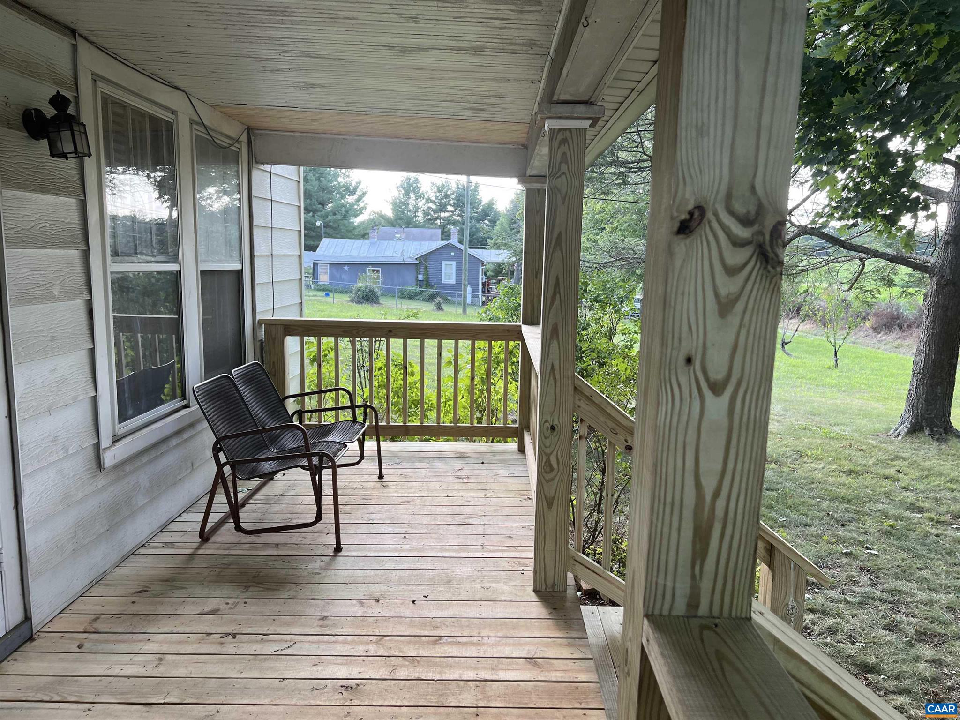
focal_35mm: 26
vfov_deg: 53.1
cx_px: 480
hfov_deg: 67.3
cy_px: 360
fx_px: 721
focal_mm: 5.7
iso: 40
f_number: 1.5
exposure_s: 1/211
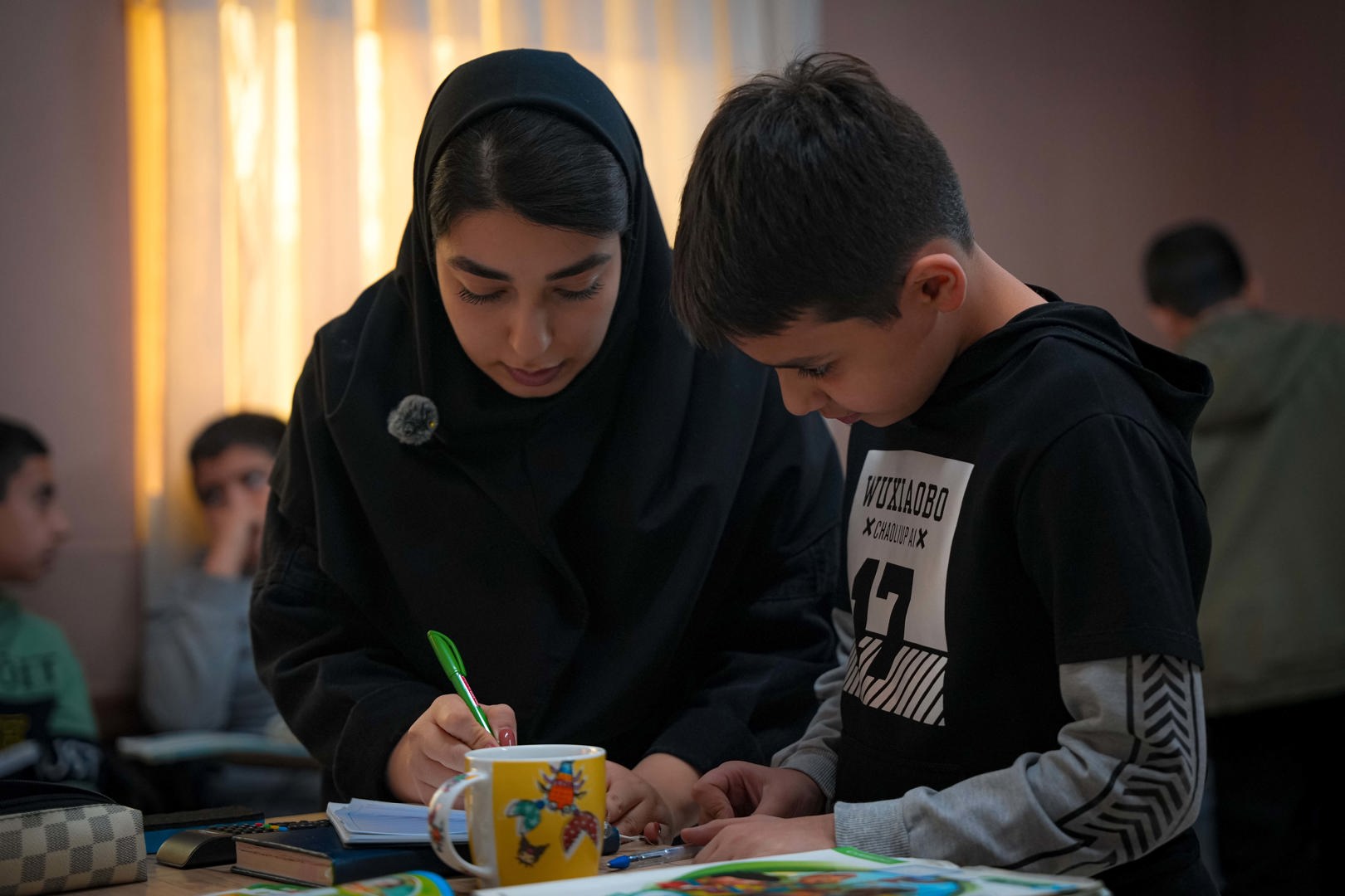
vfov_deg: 19.5
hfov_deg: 28.8
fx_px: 2615
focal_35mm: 70
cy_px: 448
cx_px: 672
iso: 1250
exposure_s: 1/200
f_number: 2.8
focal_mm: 70
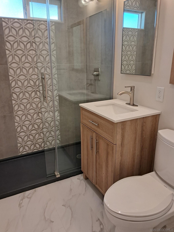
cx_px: 87
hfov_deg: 51.4
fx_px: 181
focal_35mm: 27
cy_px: 116
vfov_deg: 65.3
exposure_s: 1/60
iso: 64
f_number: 1.8
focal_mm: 4
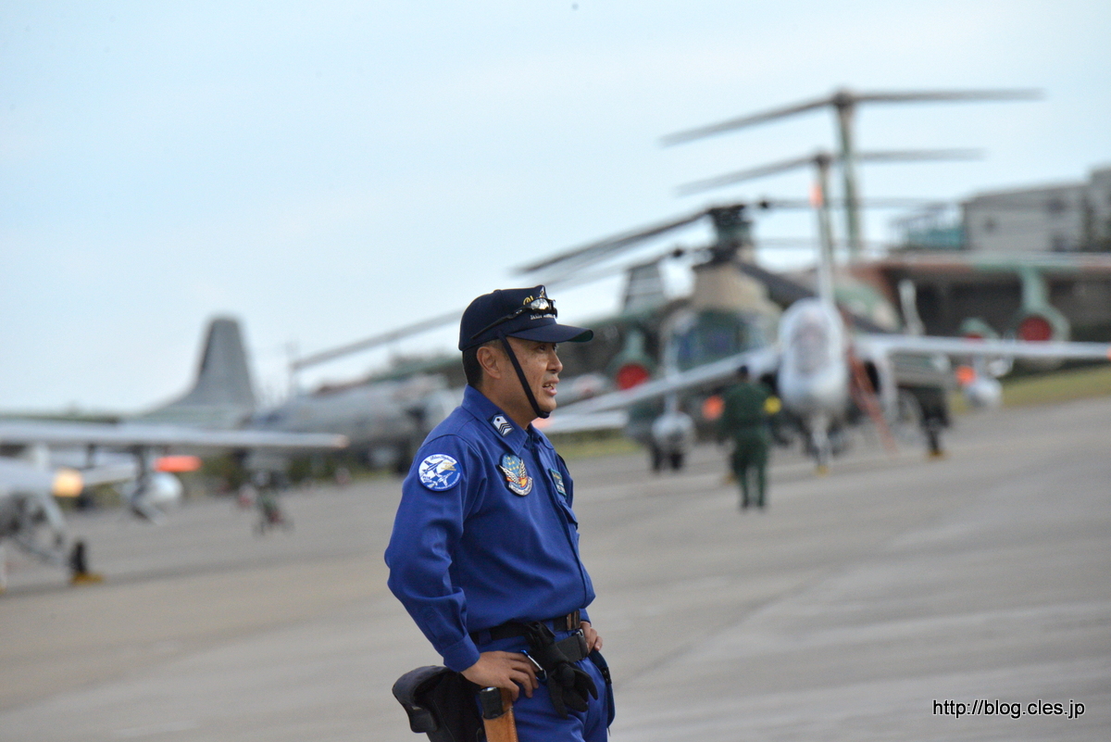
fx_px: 12348
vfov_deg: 3.4
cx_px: 556
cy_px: 371
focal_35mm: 400
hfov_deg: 5.2
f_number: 11
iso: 3200
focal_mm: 400
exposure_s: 1/2000
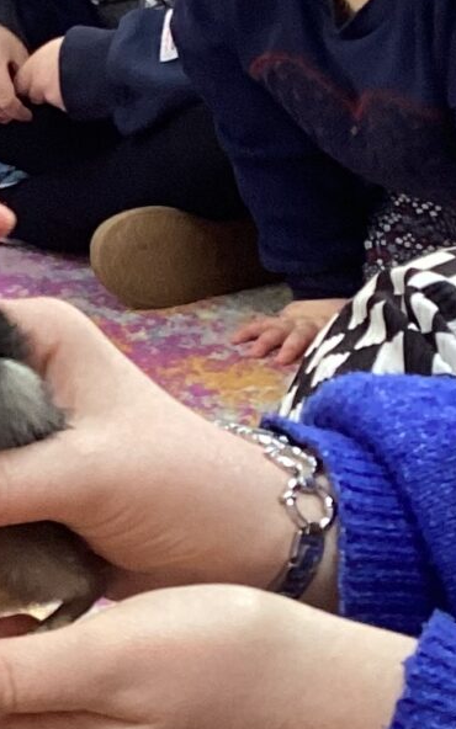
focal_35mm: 142
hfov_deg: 9.0
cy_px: 345
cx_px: -269
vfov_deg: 14.7
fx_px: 2824
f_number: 2.4
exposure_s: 1/50
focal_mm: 3.3
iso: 250
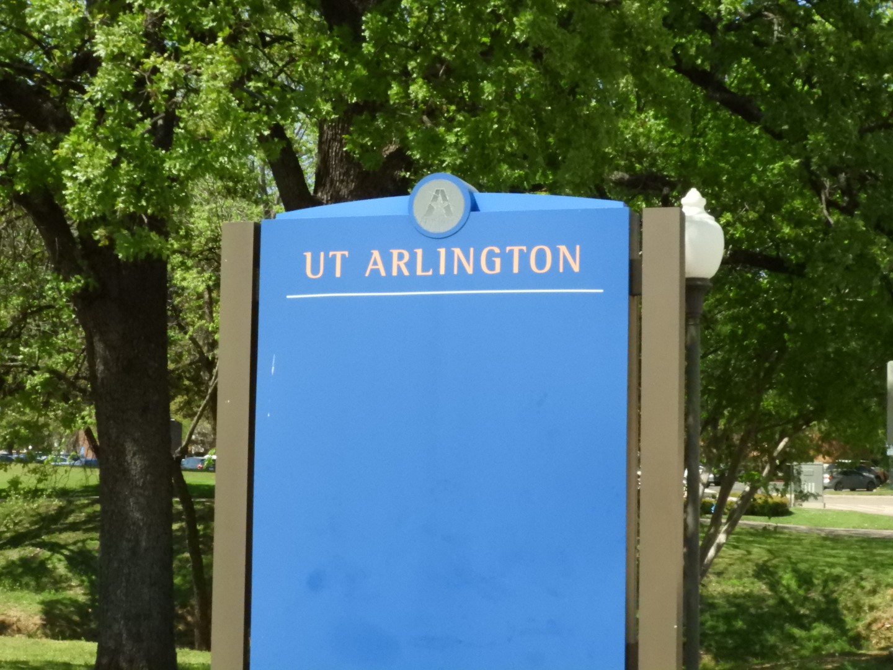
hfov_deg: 27.8
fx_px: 1806
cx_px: 446
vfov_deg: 21.0
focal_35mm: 70
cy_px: 335
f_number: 8
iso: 1600
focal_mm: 12.5
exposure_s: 1/2000
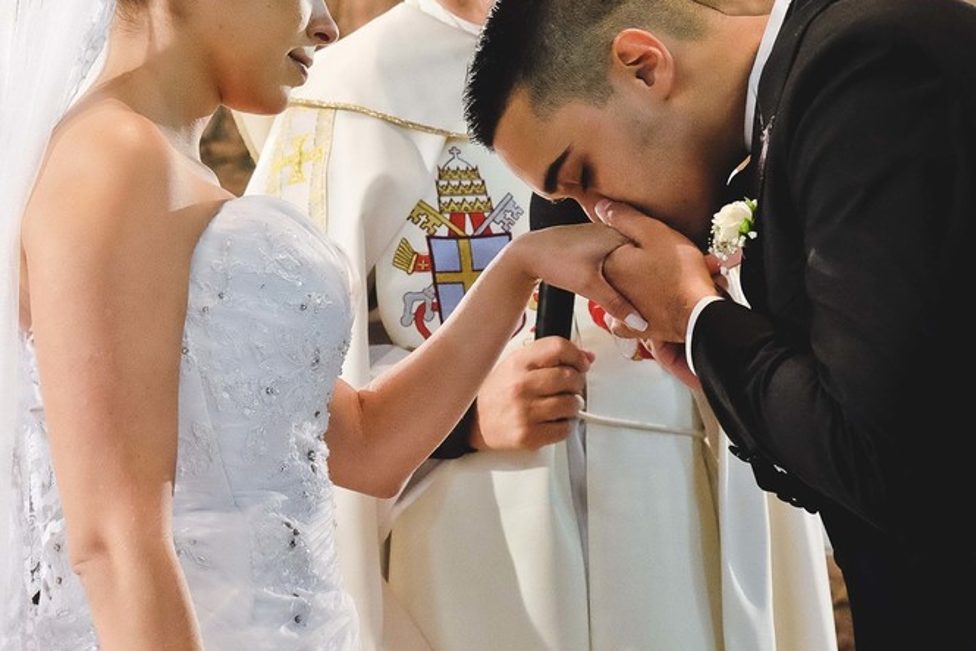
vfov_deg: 13.5
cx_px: 433
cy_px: 176
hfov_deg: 20.2
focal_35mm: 101
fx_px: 2739
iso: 4000
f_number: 4
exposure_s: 1/80
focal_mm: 37.4
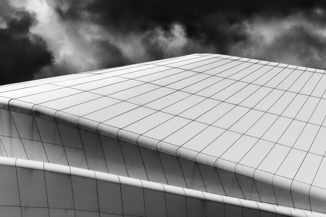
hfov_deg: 17.7
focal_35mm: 116
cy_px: 108
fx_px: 1045
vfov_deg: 11.8
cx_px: 163
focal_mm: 77
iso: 100
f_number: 13
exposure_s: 1/160
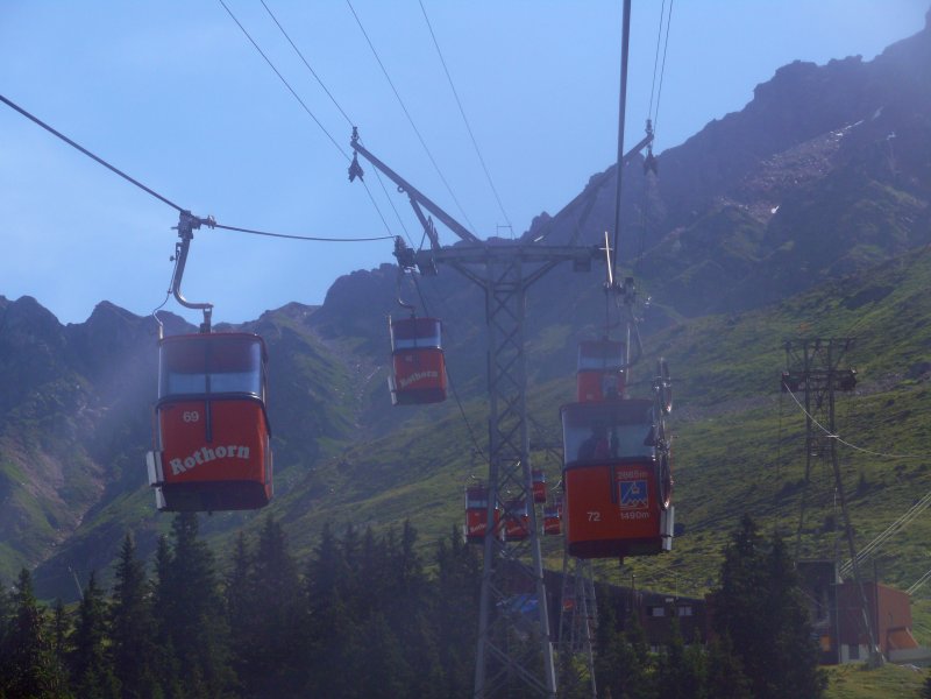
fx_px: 4787
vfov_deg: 8.3
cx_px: 466
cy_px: 350
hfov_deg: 11.1
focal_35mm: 178
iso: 100
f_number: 5.6
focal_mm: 37.7
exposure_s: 1/400
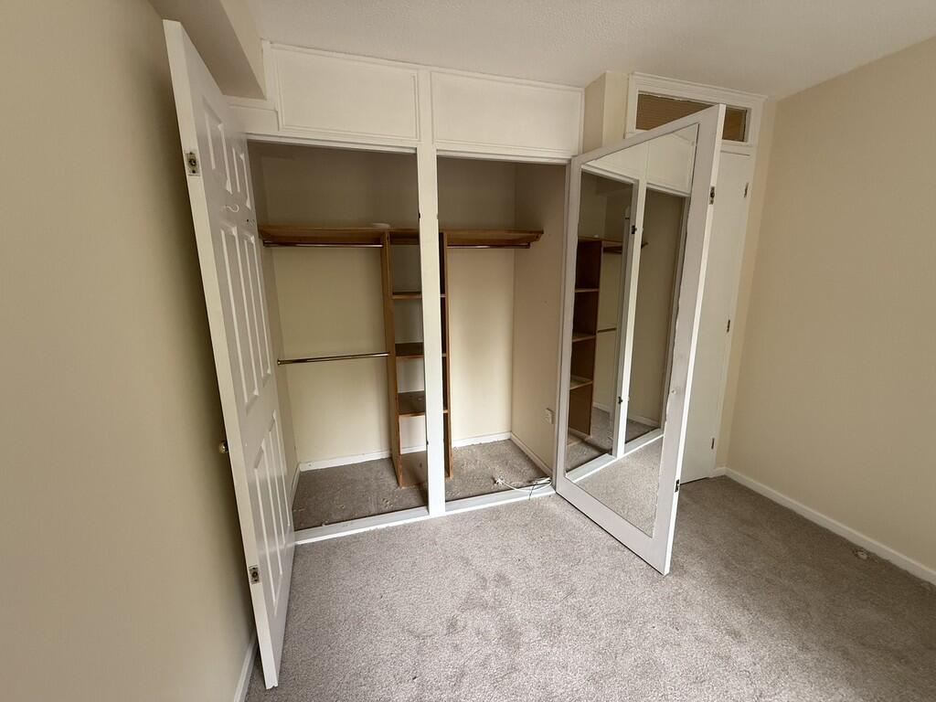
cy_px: 351
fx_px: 379
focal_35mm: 14
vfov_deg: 85.7
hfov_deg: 102.1
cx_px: 468
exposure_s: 1/99
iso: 200
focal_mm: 2.22
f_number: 2.2
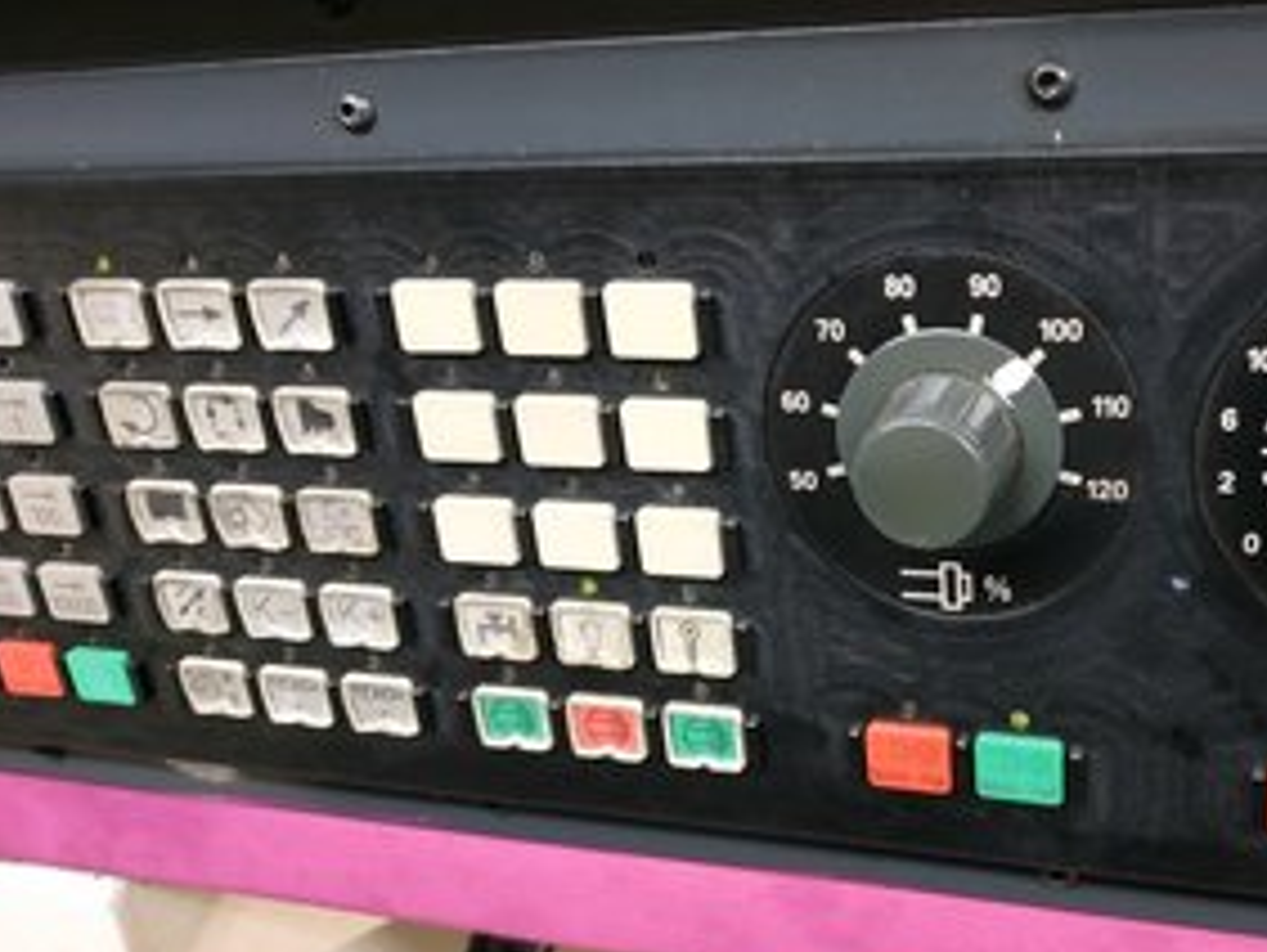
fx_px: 1246
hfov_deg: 52.4
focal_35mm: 34
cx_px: 885
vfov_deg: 41.8
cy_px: 525
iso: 320
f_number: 1.9
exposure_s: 1/25
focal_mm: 3.94
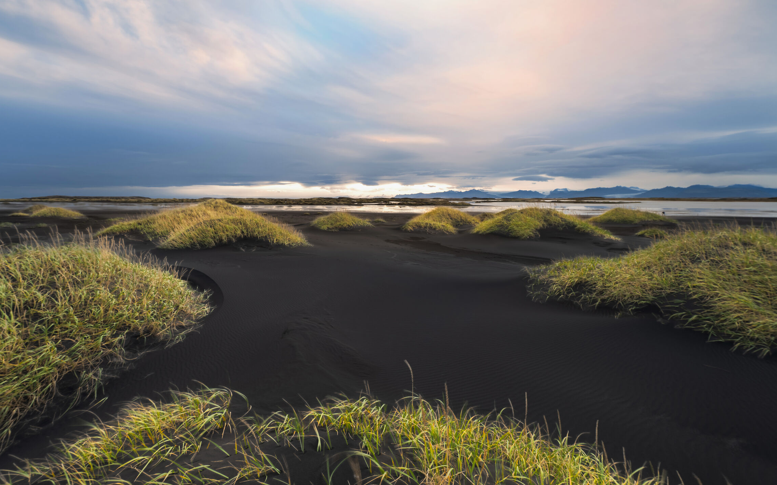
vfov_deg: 74.8
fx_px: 318
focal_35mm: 15
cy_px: 239
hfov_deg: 101.4
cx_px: 372
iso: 64
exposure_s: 1/13
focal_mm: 14
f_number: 18
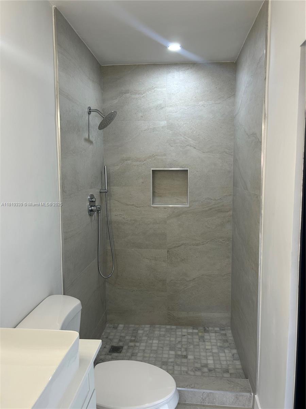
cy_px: 204
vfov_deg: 67.3
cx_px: 153
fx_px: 306
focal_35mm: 26
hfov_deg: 53.1
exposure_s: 1/120
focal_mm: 5.7
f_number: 1.5
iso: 100
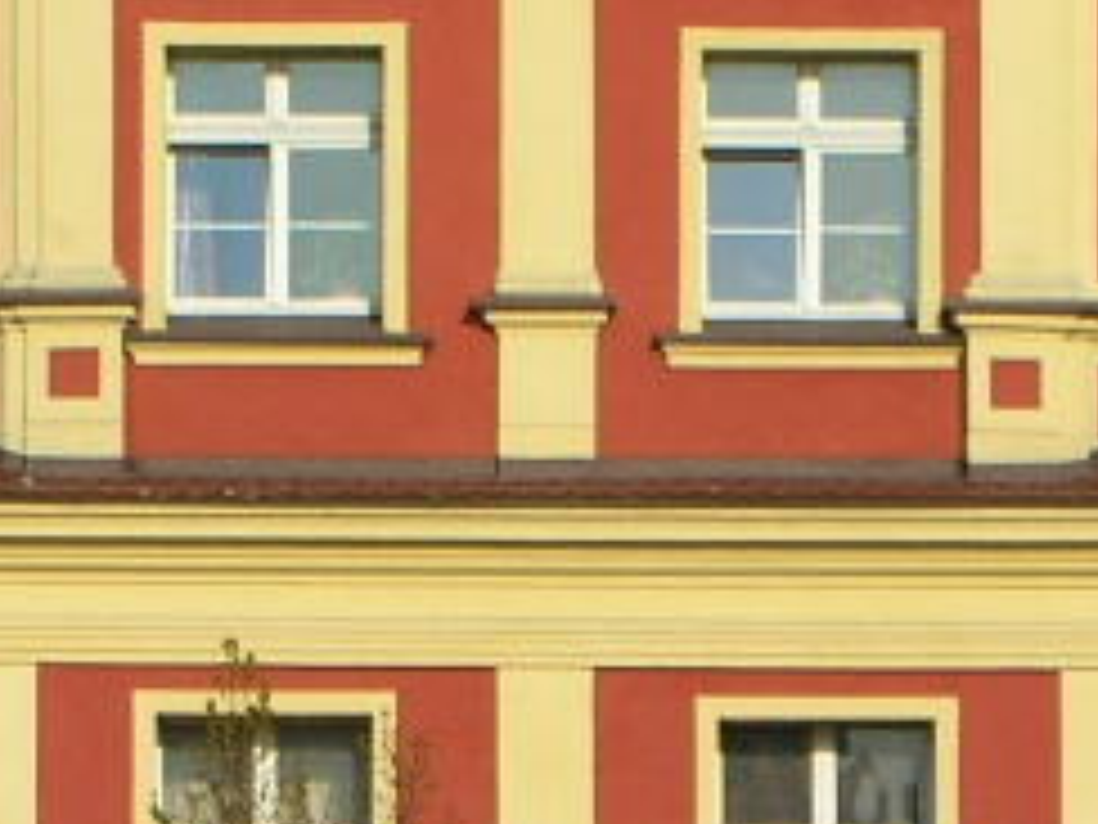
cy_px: 675
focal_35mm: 441
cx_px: 567
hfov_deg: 4.5
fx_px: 13988
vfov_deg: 3.4
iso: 50
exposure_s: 1/462
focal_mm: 17.4
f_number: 4.9
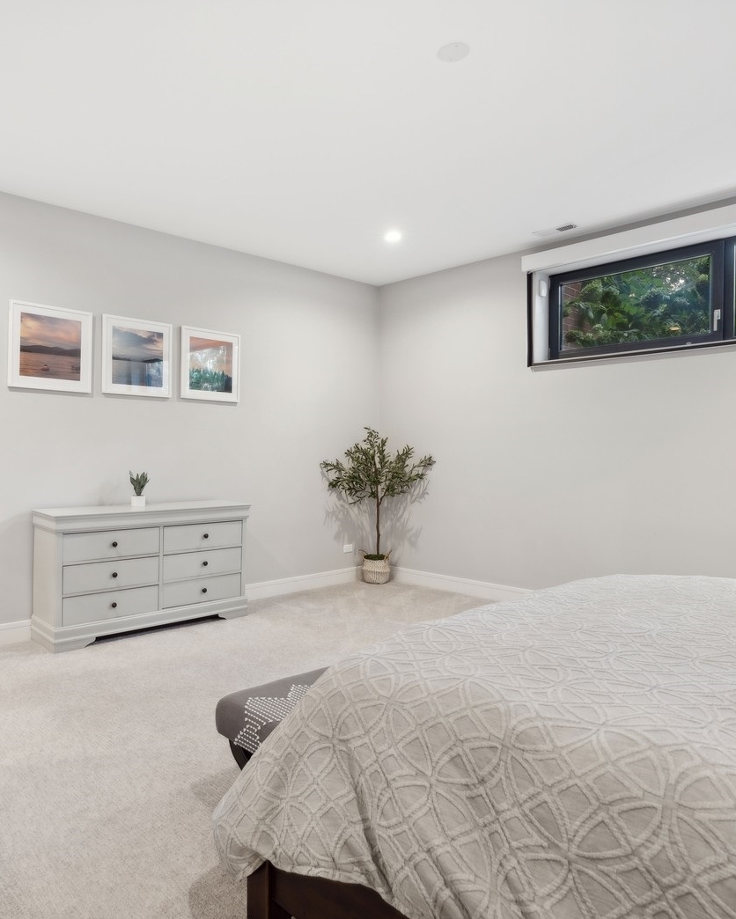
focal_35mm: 23
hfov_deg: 60.2
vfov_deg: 72.6
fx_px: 626
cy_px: 467
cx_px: 280
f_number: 7.1
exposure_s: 1/5
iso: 320
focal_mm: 16
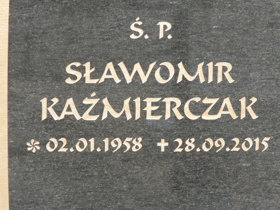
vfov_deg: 8.2
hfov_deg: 11.0
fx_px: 1456
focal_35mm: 180
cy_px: 105
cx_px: 140
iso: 200
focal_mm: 32.1
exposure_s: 1/80
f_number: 5.1
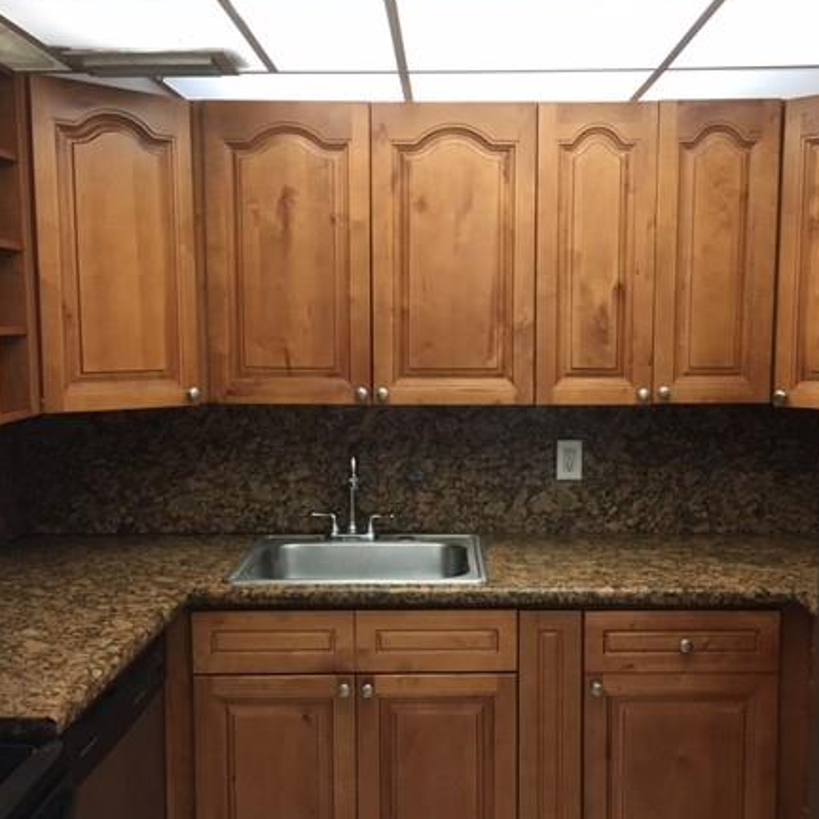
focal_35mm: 38
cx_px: 451
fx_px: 1017
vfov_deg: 43.8
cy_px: 442
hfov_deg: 43.8
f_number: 2.2
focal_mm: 4.15
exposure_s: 1/30
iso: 200
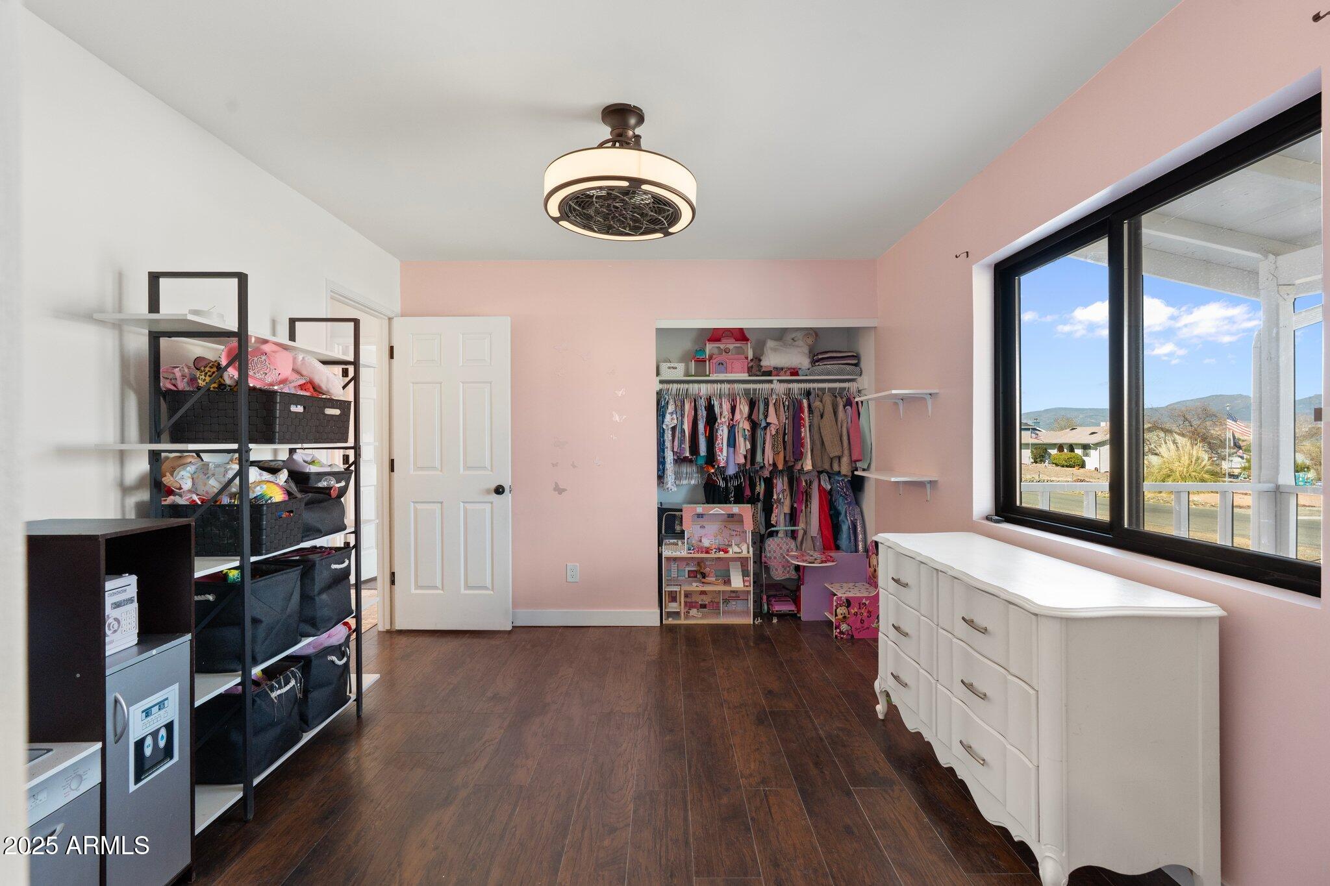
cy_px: 443
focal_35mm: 16
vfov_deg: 73.7
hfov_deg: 96.7
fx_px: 591
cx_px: 665
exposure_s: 1/4
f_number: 8
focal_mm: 16
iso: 1000
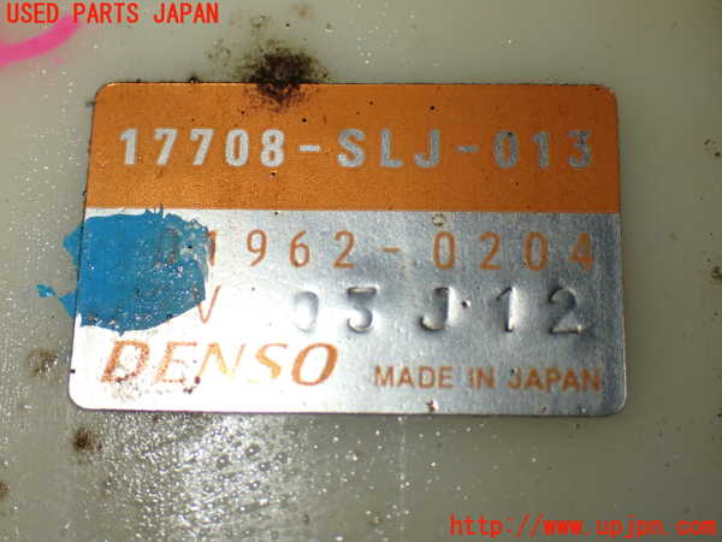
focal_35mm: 62
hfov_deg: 31.2
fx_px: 1293
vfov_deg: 23.7
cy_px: 271
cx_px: 361
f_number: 3.6
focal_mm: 11.09
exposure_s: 1/250
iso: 320
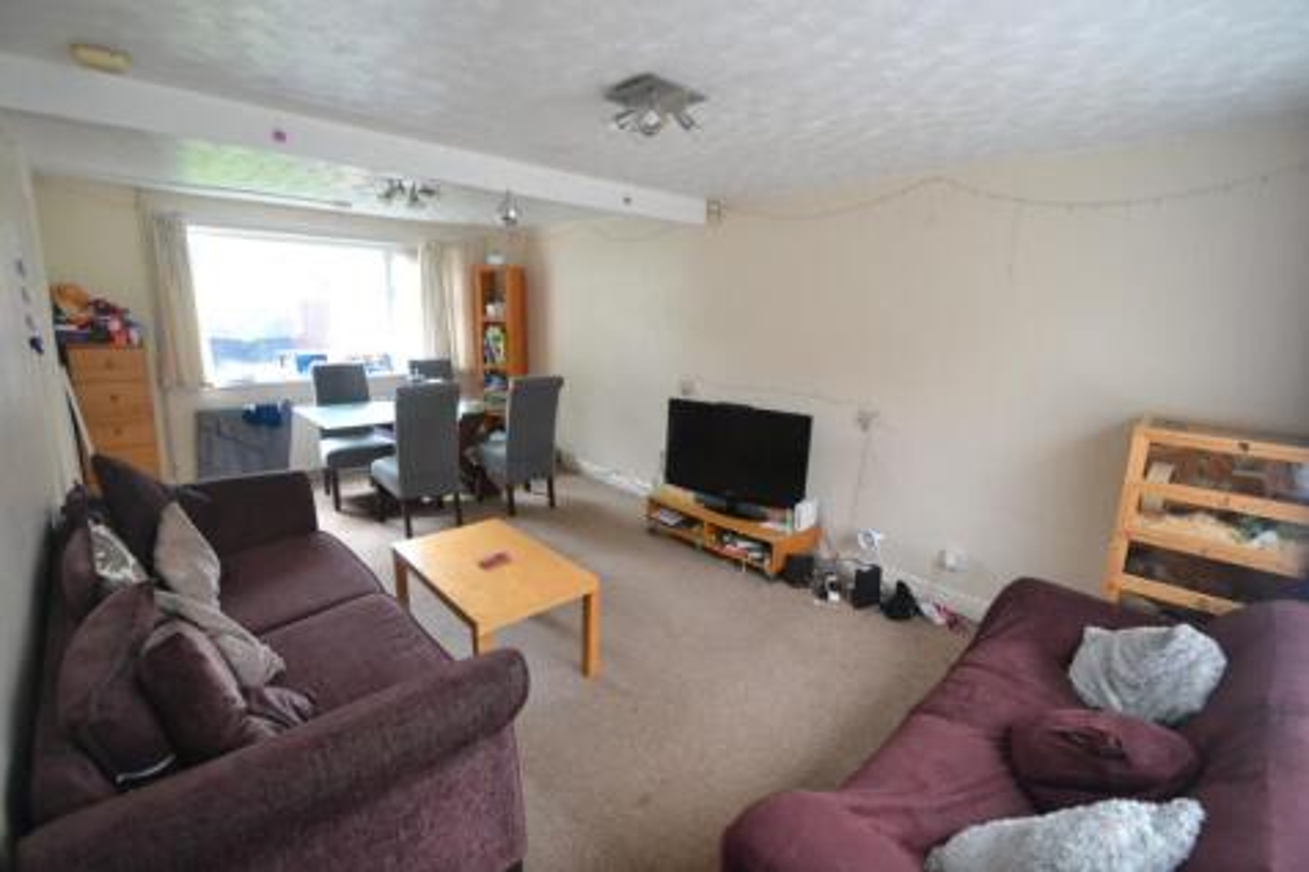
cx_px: 654
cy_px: 436
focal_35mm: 15
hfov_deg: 100.4
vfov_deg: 77.3
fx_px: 545
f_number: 3.5
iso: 1400
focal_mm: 10
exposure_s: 1/60
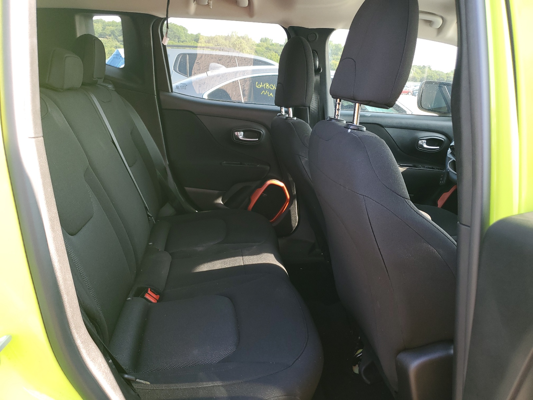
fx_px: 400
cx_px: 266
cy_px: 200
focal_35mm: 26
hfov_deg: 67.3
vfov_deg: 53.1
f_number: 1.5
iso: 50
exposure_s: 1/127
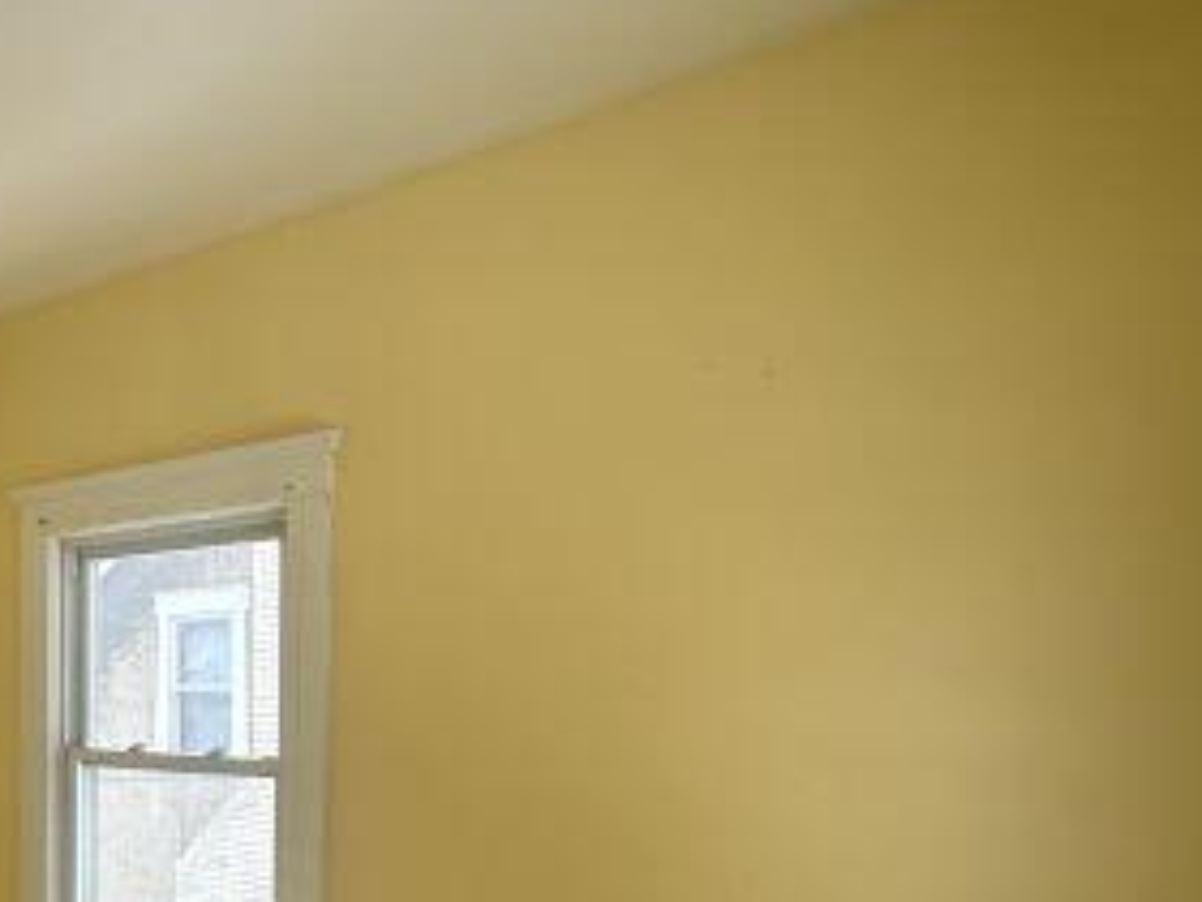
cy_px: 734
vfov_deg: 42.0
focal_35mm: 32
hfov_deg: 49.2
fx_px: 1111
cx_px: 73
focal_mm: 2.22
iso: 40
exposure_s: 1/99
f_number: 2.2
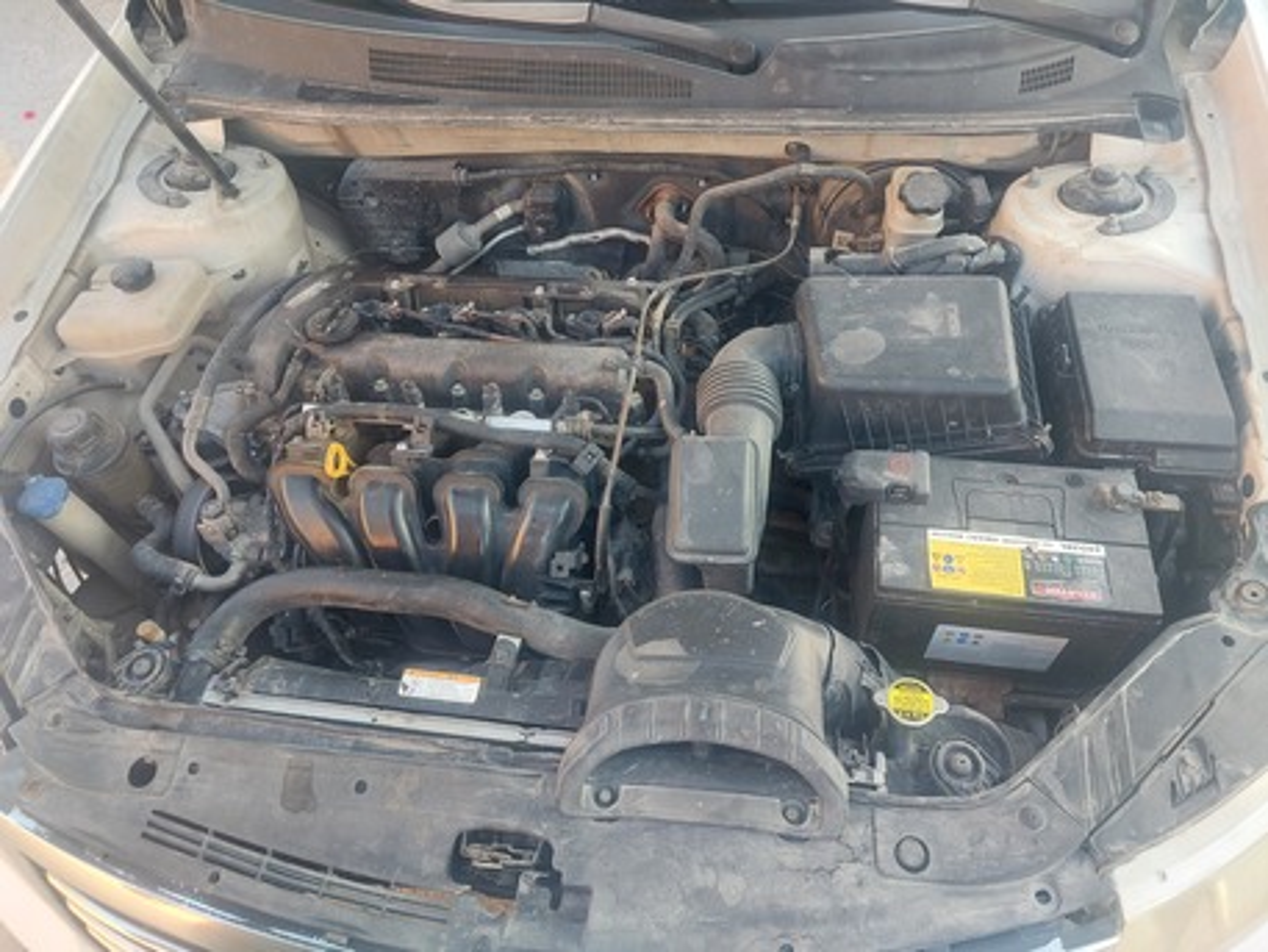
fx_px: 843
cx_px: 634
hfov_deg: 73.9
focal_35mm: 23
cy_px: 476
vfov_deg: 58.9
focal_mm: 5.06
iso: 64
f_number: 1.8
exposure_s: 1/50
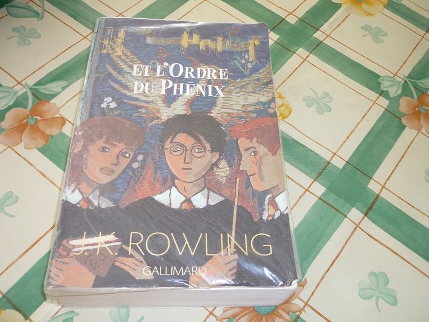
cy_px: 161
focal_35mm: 33
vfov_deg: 43.0
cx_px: 214
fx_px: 409
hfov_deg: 55.3
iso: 100
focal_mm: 5.5
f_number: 2.8
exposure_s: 1/30
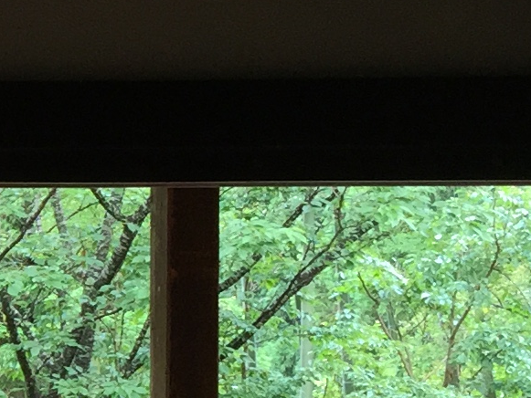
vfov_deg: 9.1
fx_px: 2501
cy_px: 389
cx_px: -649
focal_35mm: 163
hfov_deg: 10.7
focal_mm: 4.15
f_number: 2.2
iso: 32
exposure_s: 1/60
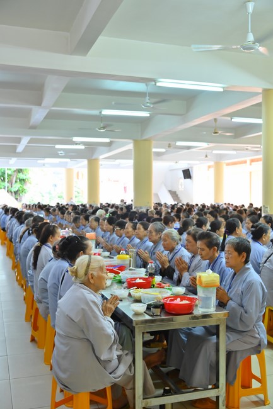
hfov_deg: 35.0
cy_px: 204
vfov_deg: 50.7
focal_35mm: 38
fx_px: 432
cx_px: 136
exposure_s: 1/60
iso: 1250
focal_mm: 38
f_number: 5
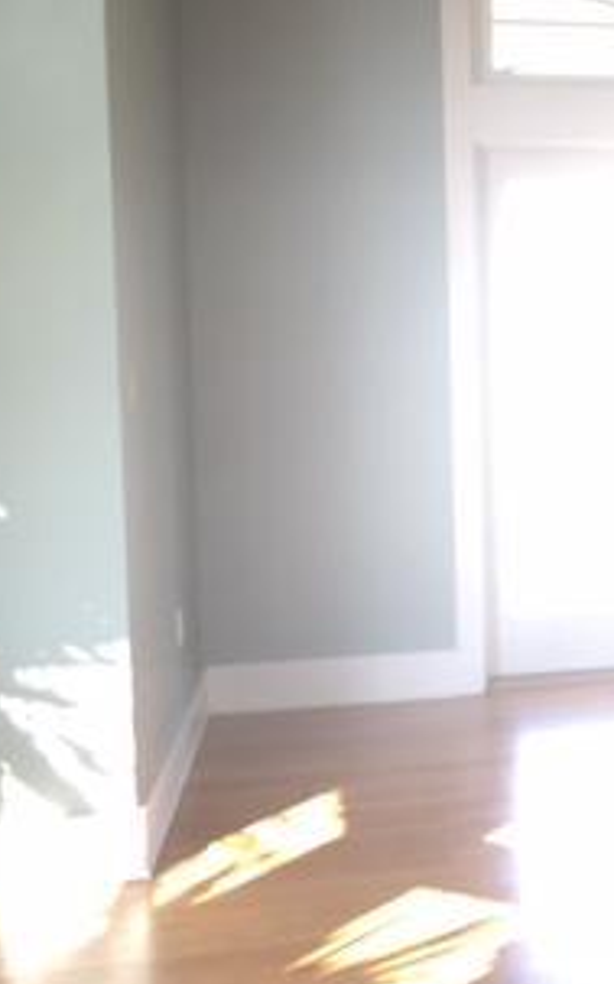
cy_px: 360
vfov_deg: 31.4
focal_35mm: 65
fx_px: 1743
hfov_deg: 17.8
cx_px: 936
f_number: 2.2
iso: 32
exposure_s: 1/40
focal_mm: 4.15
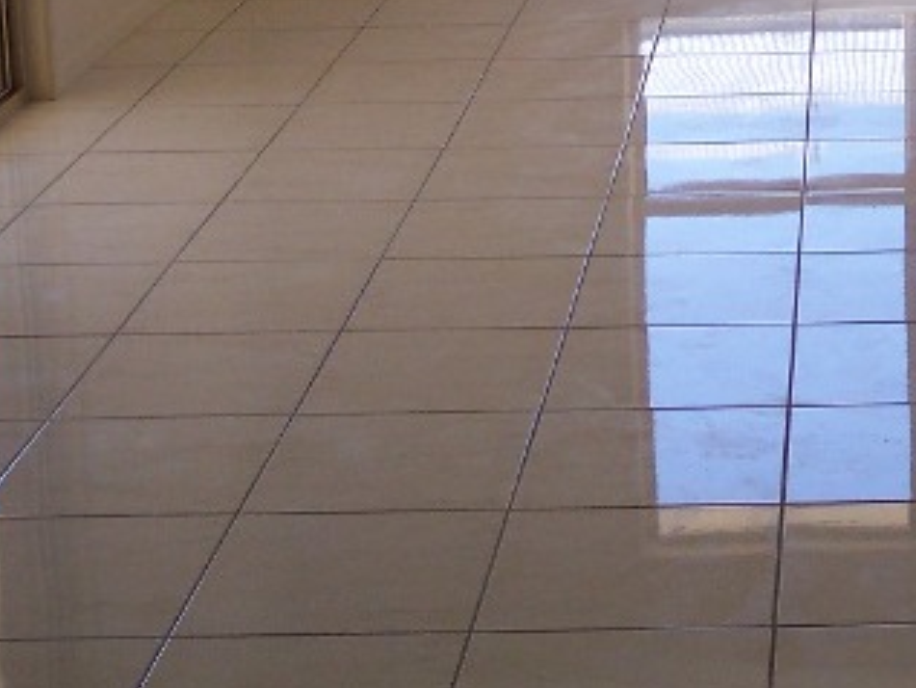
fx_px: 2541
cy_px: -139
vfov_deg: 14.9
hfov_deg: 19.8
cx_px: 939
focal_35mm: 96
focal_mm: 8
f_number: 2.8
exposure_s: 1/350
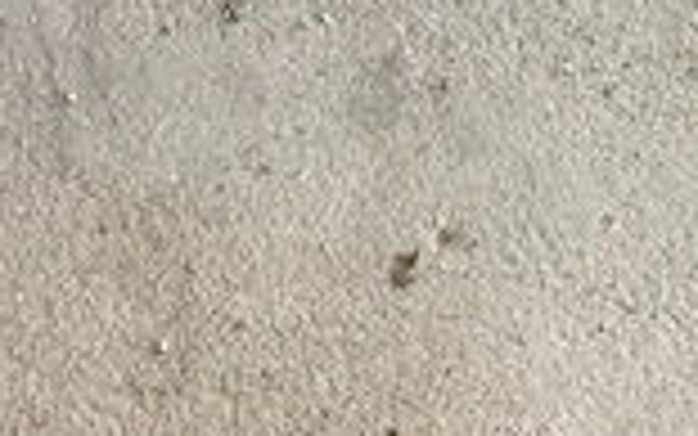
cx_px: 230
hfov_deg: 28.8
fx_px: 1351
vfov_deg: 16.3
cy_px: 706
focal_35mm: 71
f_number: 1.6
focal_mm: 4.2
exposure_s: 1/171
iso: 32
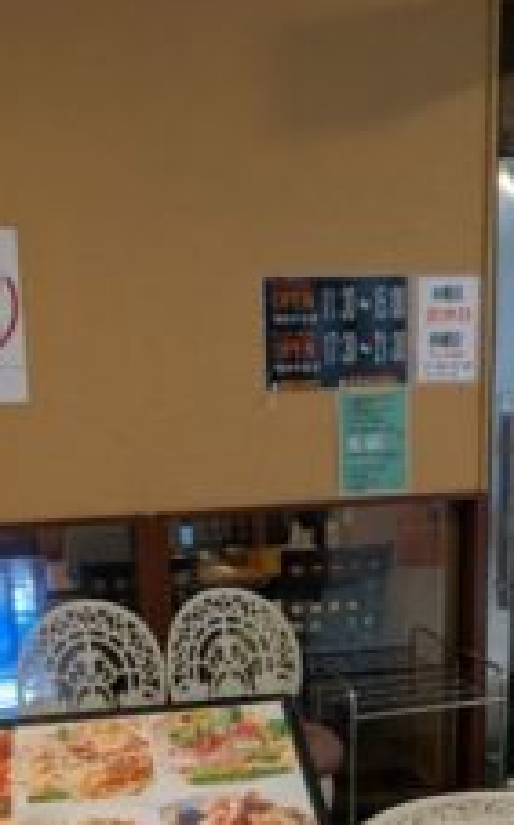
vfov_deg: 47.2
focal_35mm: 40
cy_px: 632
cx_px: 211
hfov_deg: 31.9
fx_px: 898
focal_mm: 1.83
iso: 245
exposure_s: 1/120
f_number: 2.2
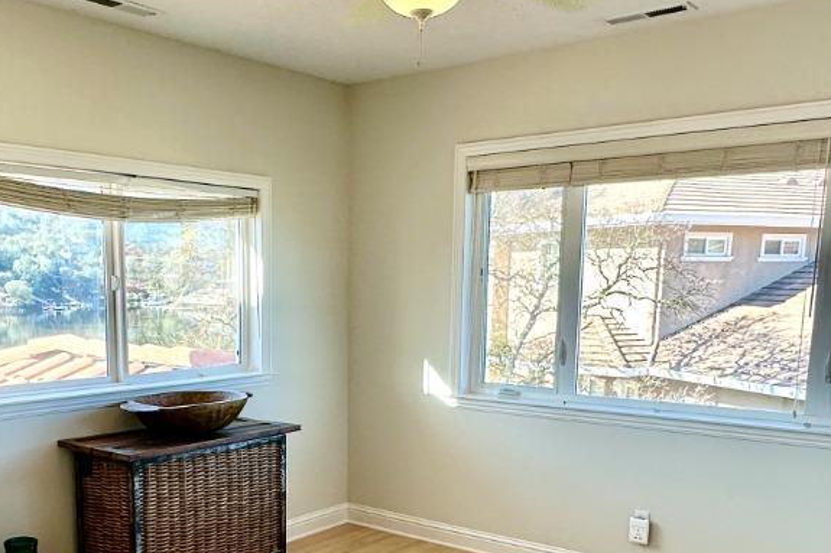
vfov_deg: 34.1
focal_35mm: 38
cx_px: 312
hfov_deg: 50.2
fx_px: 877
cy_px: 430
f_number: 2.2
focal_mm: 2.22
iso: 40
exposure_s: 1/127
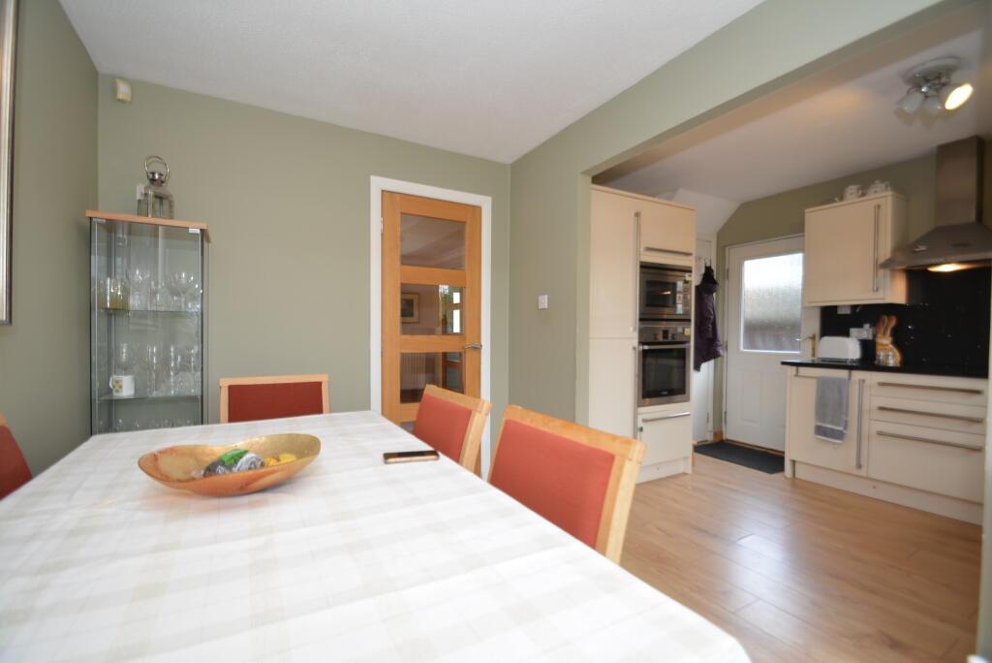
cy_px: 332
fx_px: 414
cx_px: 496
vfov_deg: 77.4
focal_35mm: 15
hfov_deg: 100.4
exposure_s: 1/15
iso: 100
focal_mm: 10
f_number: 4.5
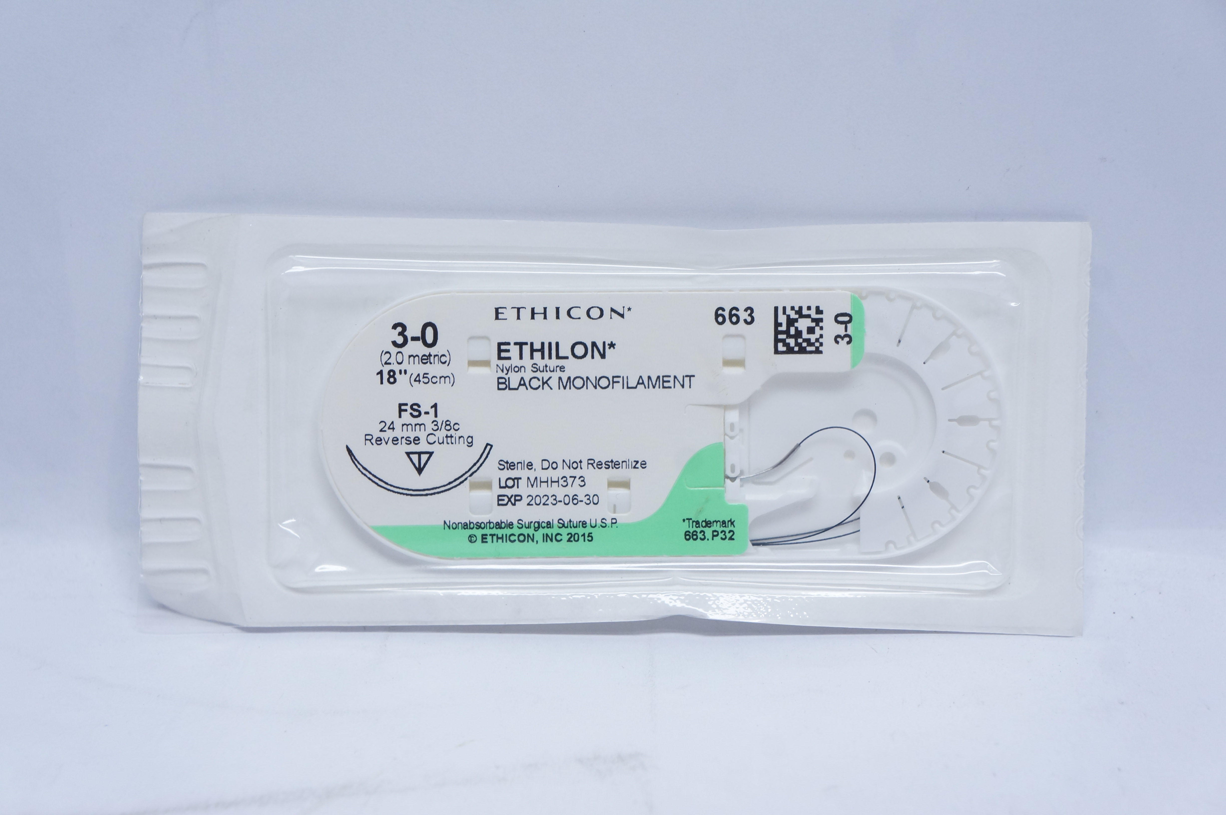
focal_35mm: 56
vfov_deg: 24.3
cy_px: 408
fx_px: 1888
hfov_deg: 36.0
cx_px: 613
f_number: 7.1
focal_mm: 37
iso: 800
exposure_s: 1/60
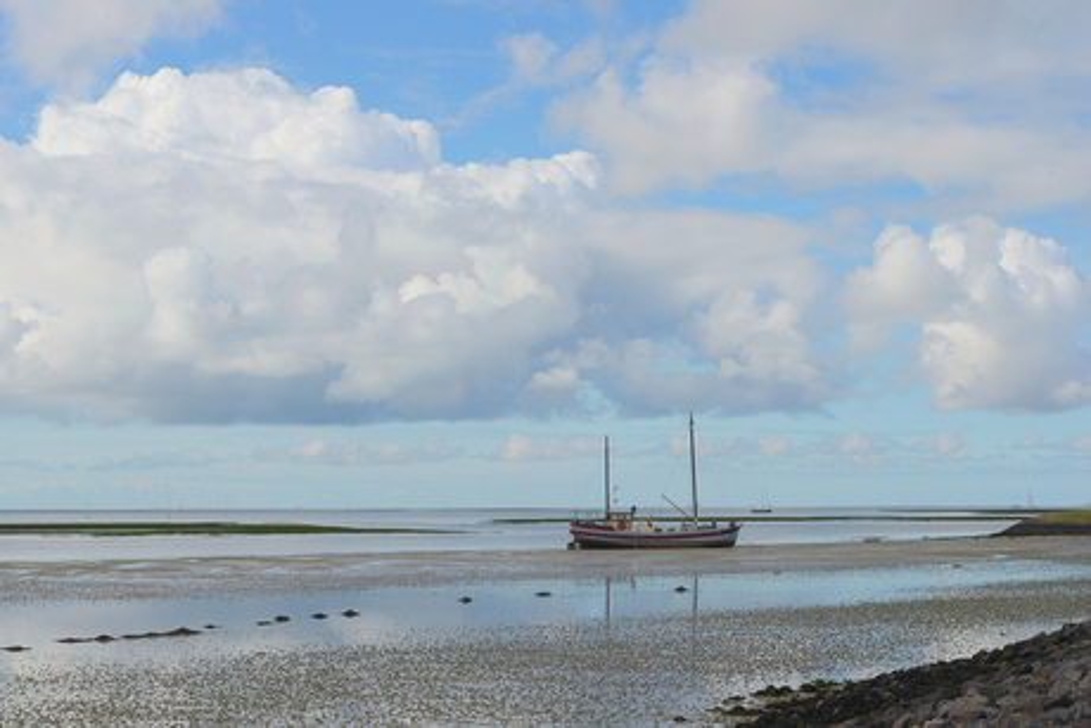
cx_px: 546
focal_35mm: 70
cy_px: 364
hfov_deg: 28.8
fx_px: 2122
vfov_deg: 19.5
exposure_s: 1/500
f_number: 11
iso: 200
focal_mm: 70
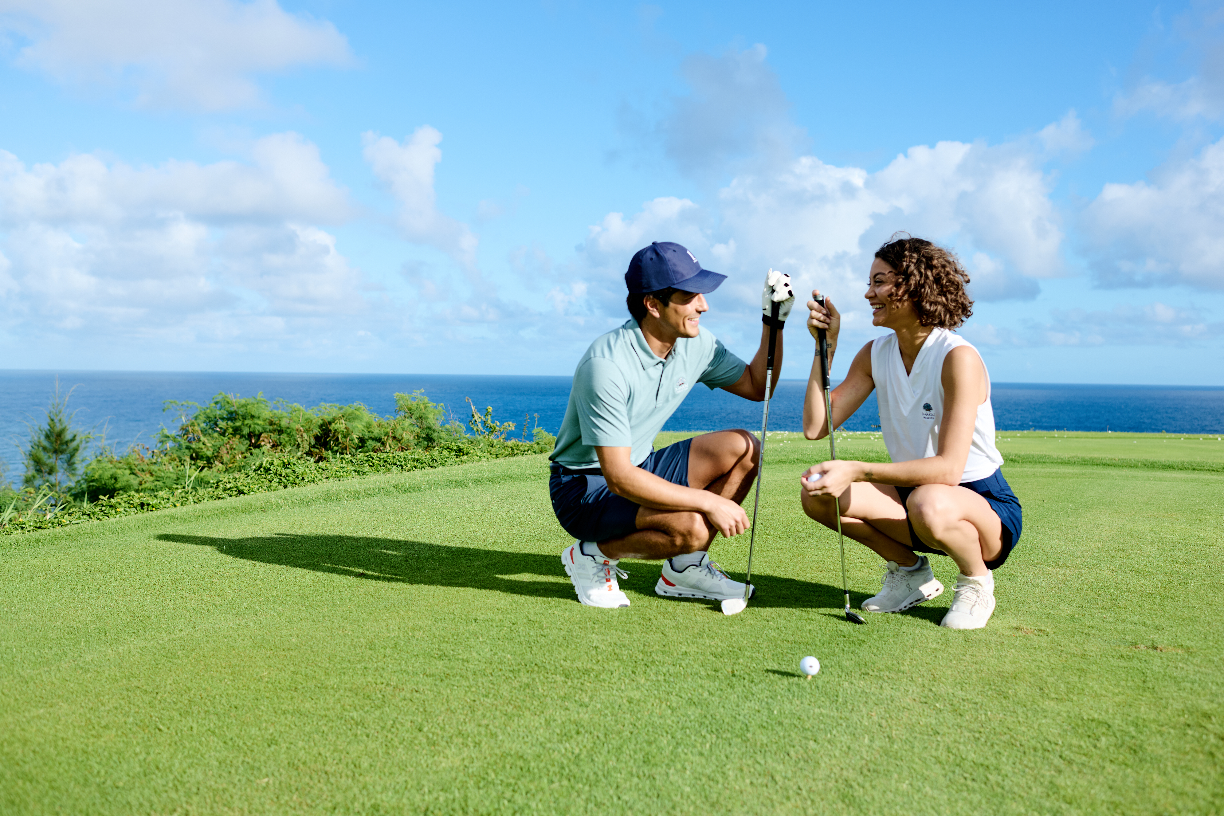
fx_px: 1190
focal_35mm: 35
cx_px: 612
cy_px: 408
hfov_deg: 54.4
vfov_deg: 37.9
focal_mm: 35
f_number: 4
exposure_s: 1/2000
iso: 200
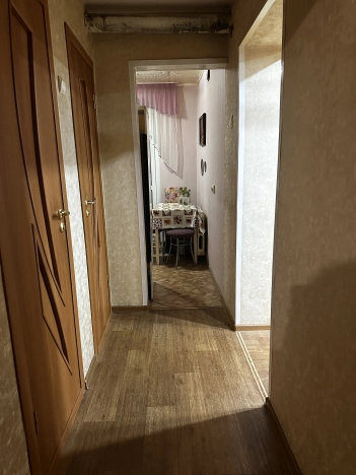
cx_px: 178
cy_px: 238
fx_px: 329
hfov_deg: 56.8
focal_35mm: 24
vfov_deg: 71.6
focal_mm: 6.86
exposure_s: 1/50
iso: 800
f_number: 1.78
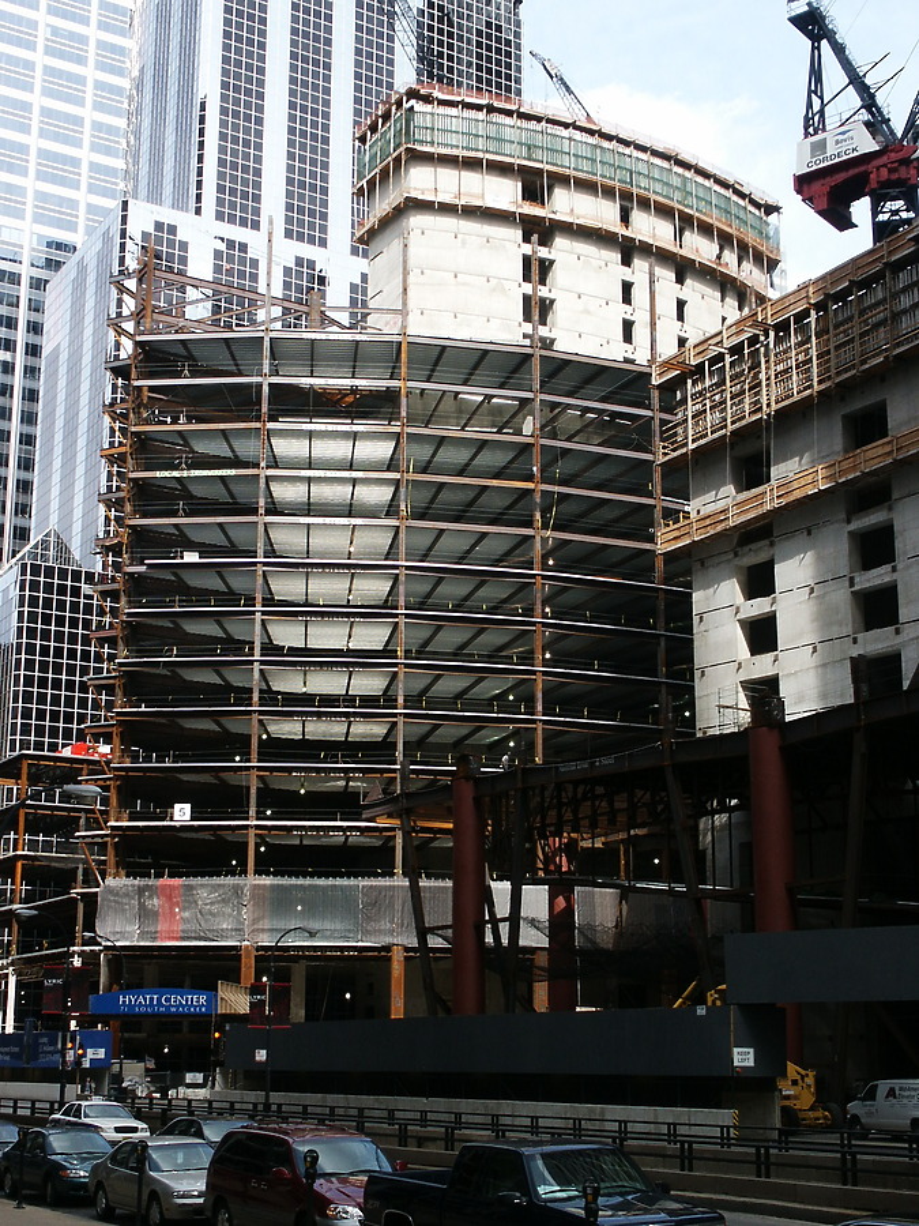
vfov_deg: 39.7
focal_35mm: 48
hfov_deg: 30.3
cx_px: 460
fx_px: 1699
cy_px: 613
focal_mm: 10.06
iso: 64
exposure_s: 1/90
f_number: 8
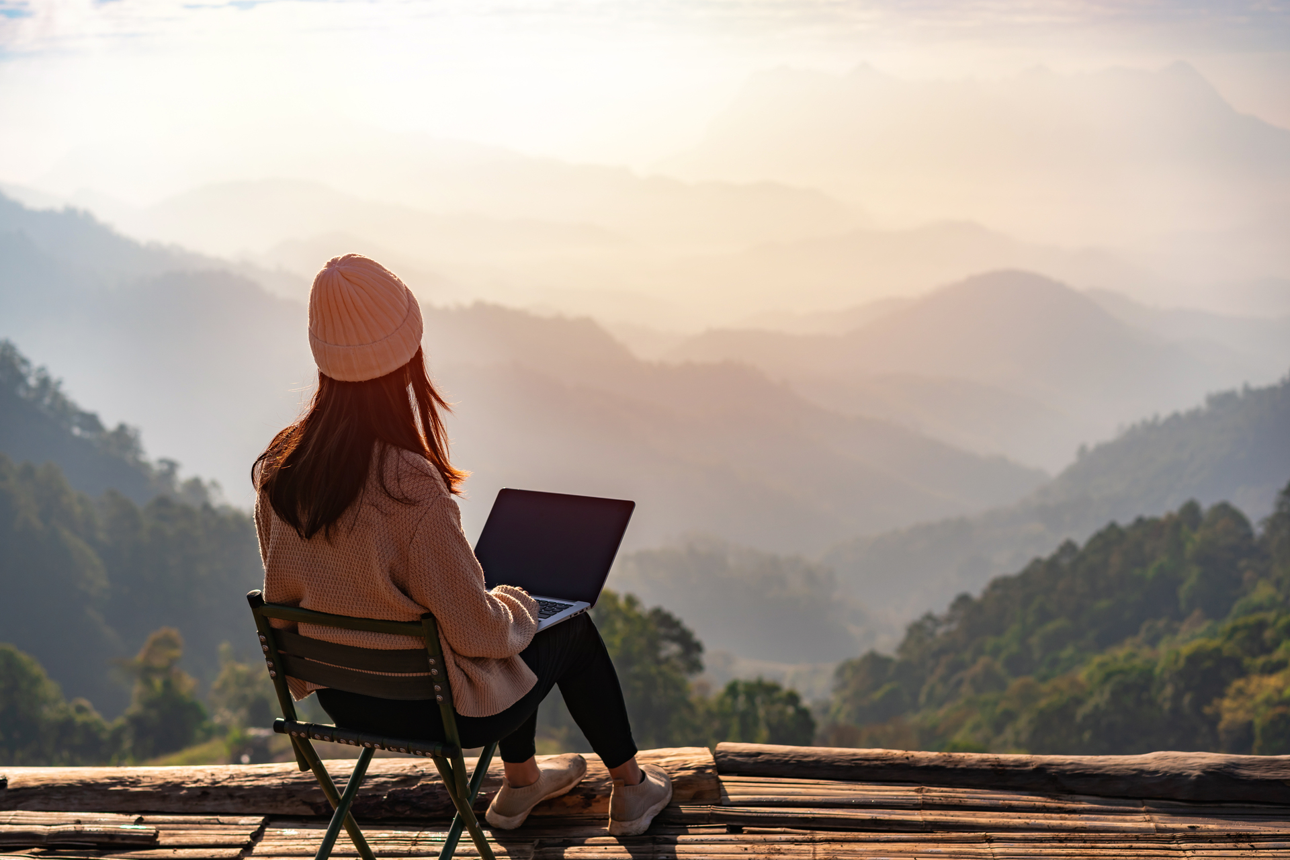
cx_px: 645
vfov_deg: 24.6
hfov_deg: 36.2
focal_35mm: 55
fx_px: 1971
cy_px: 430
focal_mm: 55
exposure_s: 1/2500
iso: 100
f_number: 4
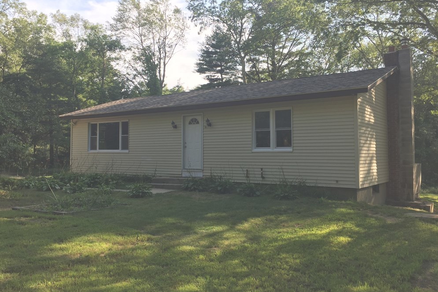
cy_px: 140
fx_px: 377
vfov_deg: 42.3
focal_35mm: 31
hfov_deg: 60.3
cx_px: 219
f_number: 2.2
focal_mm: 4.15
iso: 32
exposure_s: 1/534
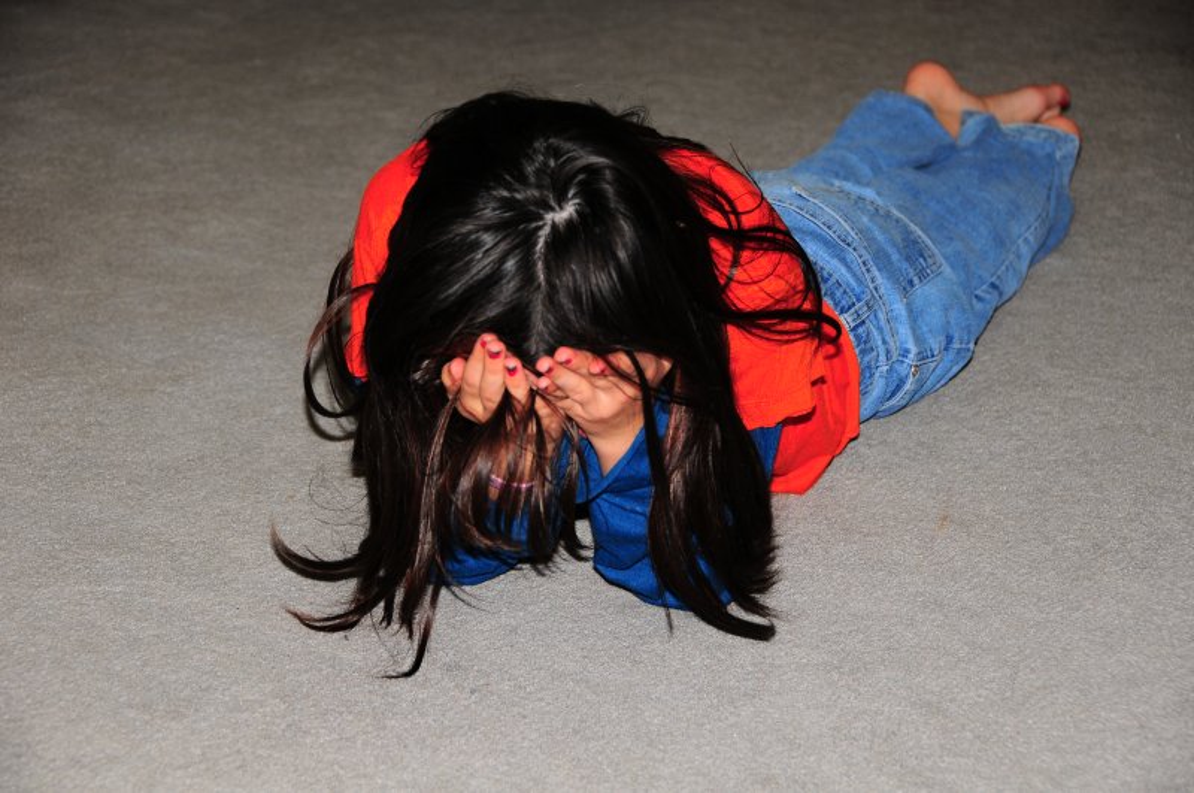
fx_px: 3229
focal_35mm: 98
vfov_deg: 14.0
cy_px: 396
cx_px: 597
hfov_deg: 20.9
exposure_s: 1/60
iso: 200
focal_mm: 65
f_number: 5
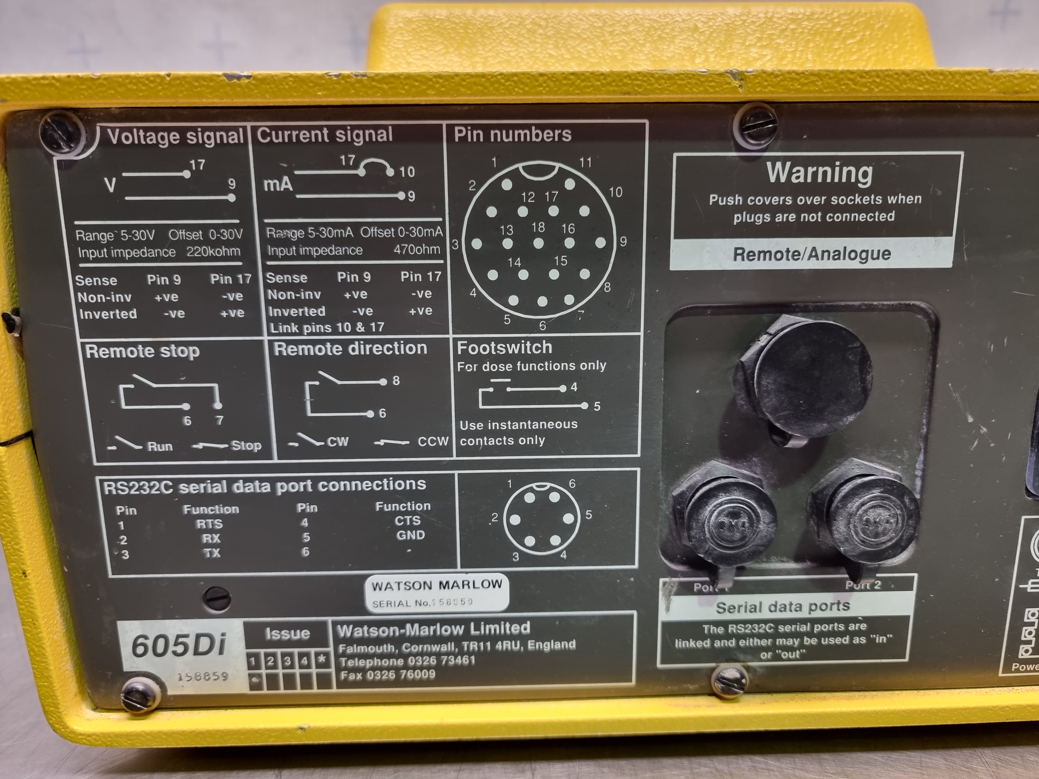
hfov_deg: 71.6
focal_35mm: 24
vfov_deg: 56.8
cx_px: 520
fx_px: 720
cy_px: 390
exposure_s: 1/50
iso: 200
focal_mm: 6.7
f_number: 1.8
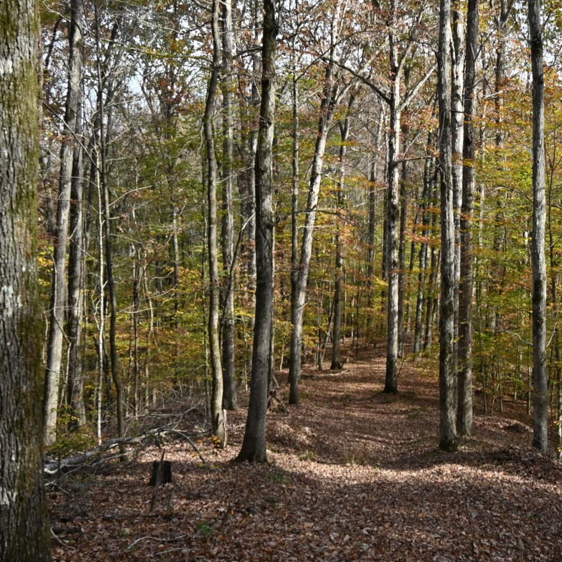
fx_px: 1139
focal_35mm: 62
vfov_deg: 27.7
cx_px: 358
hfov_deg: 27.6
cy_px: 260
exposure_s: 1/250
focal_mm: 20
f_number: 5.6
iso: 220
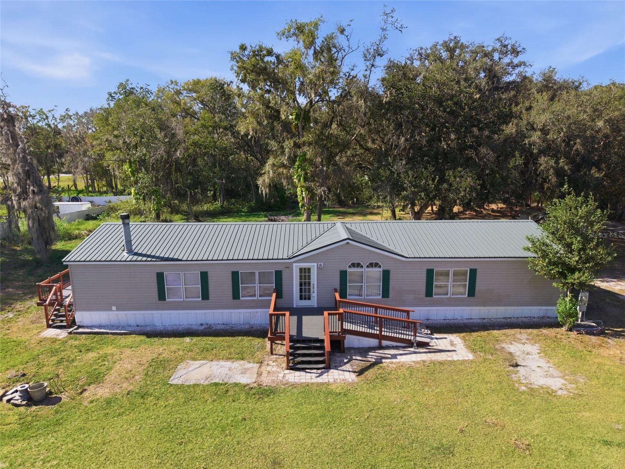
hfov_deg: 71.6
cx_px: 312
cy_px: 234
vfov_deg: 56.8
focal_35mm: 24
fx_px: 433
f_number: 1.8
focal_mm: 8.7
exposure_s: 1/90
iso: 200
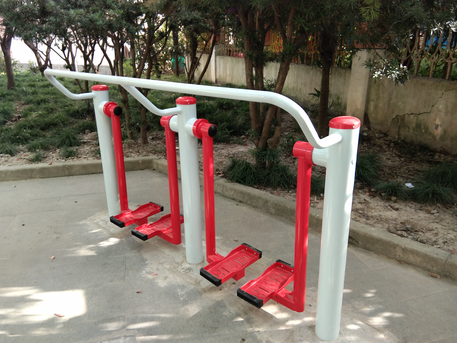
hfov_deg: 58.4
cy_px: 172
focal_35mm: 31
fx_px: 409
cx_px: 228
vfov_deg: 45.4
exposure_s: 1/50
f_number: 2.2
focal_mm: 3.69
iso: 125
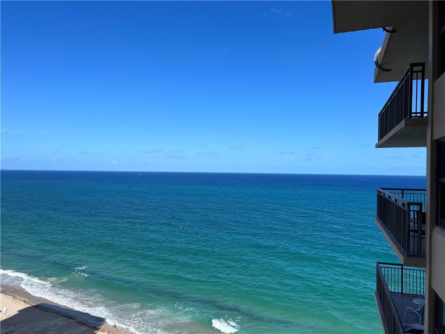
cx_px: 222
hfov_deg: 67.3
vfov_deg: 53.1
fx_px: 334
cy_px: 167
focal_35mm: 26
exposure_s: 1/5587
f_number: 1.5
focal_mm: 5.7
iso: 50
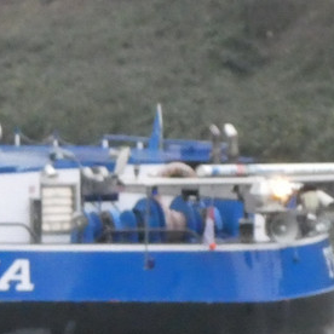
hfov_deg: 3.8
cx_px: -16
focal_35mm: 462
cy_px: 261
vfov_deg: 3.8
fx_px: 5043
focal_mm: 24.2
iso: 1600
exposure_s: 1/40
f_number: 5.3
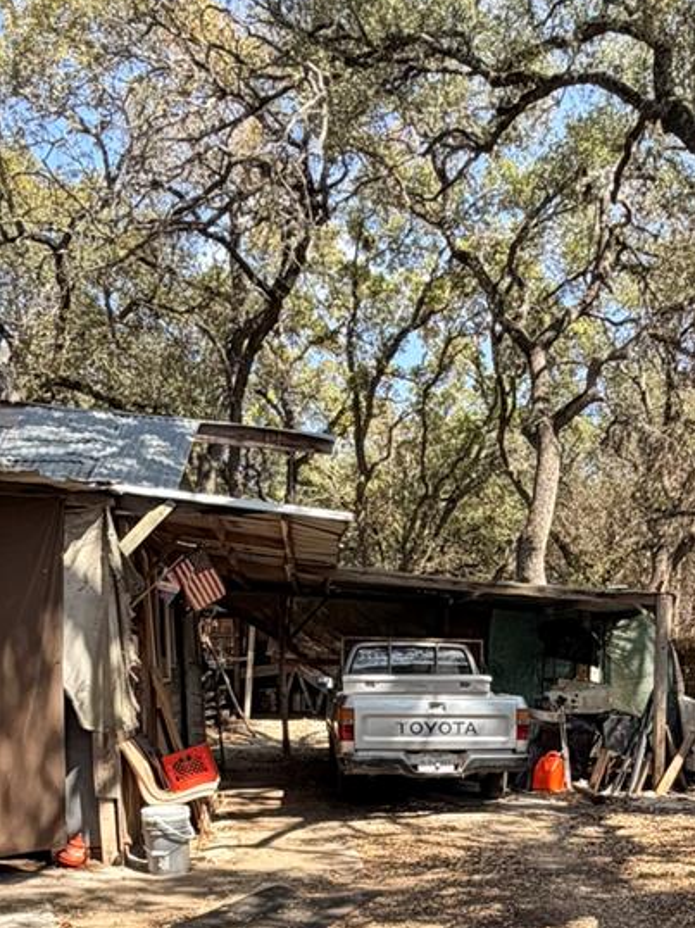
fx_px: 1072
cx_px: 550
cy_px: 802
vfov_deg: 43.5
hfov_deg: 34.9
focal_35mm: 40
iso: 64
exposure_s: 1/472
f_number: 2.2
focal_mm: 2.22
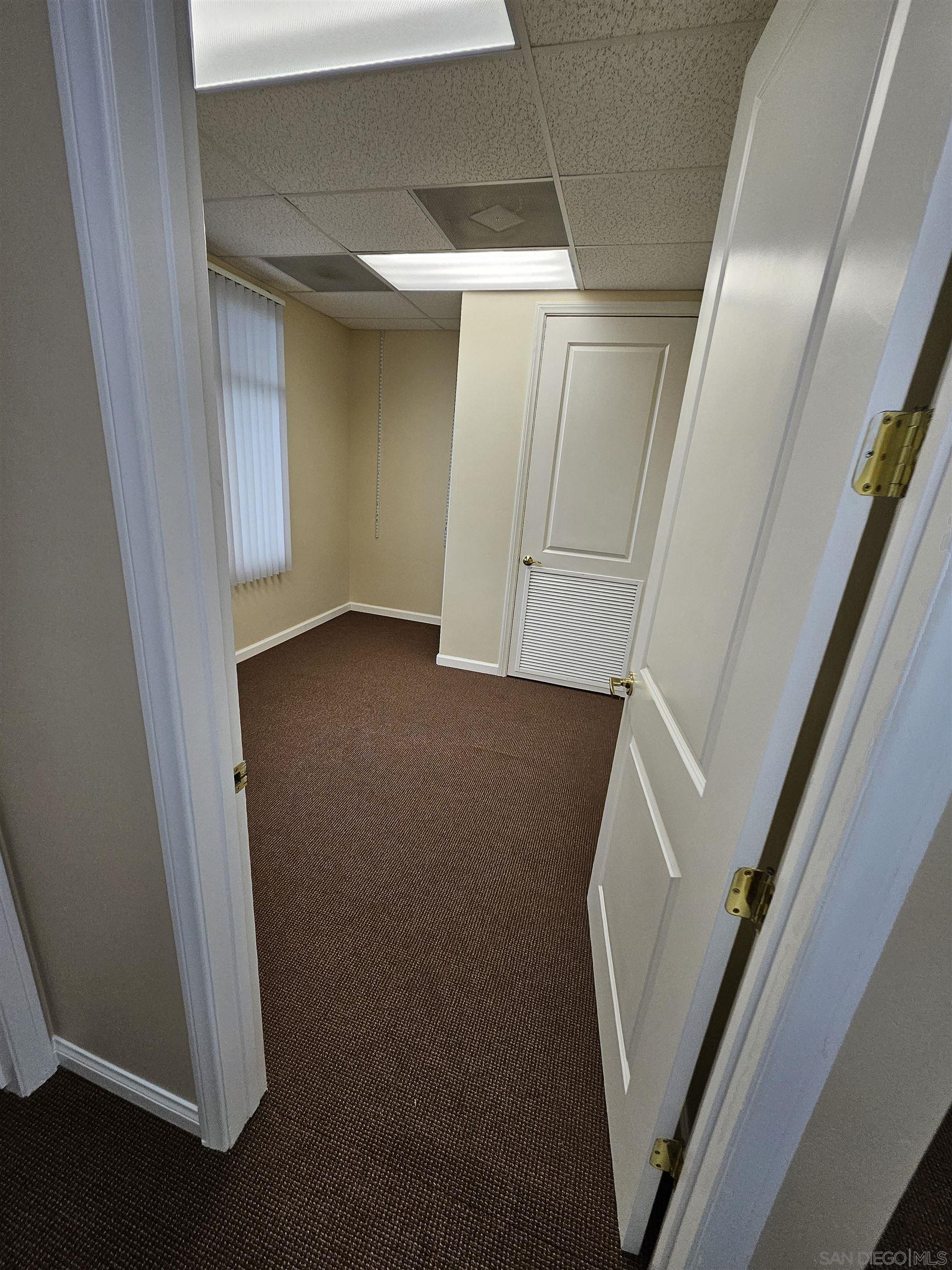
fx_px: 477
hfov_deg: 89.9
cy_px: 635
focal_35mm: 13
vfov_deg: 106.2
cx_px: 476
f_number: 2.2
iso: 40
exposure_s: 1/60
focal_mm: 1.74
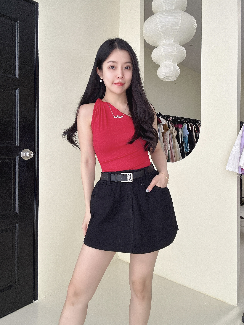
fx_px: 216
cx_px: 122
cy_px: 162
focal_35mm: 23
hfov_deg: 58.9
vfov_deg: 73.9
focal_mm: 2.69
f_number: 1.9
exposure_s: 1/61
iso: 80
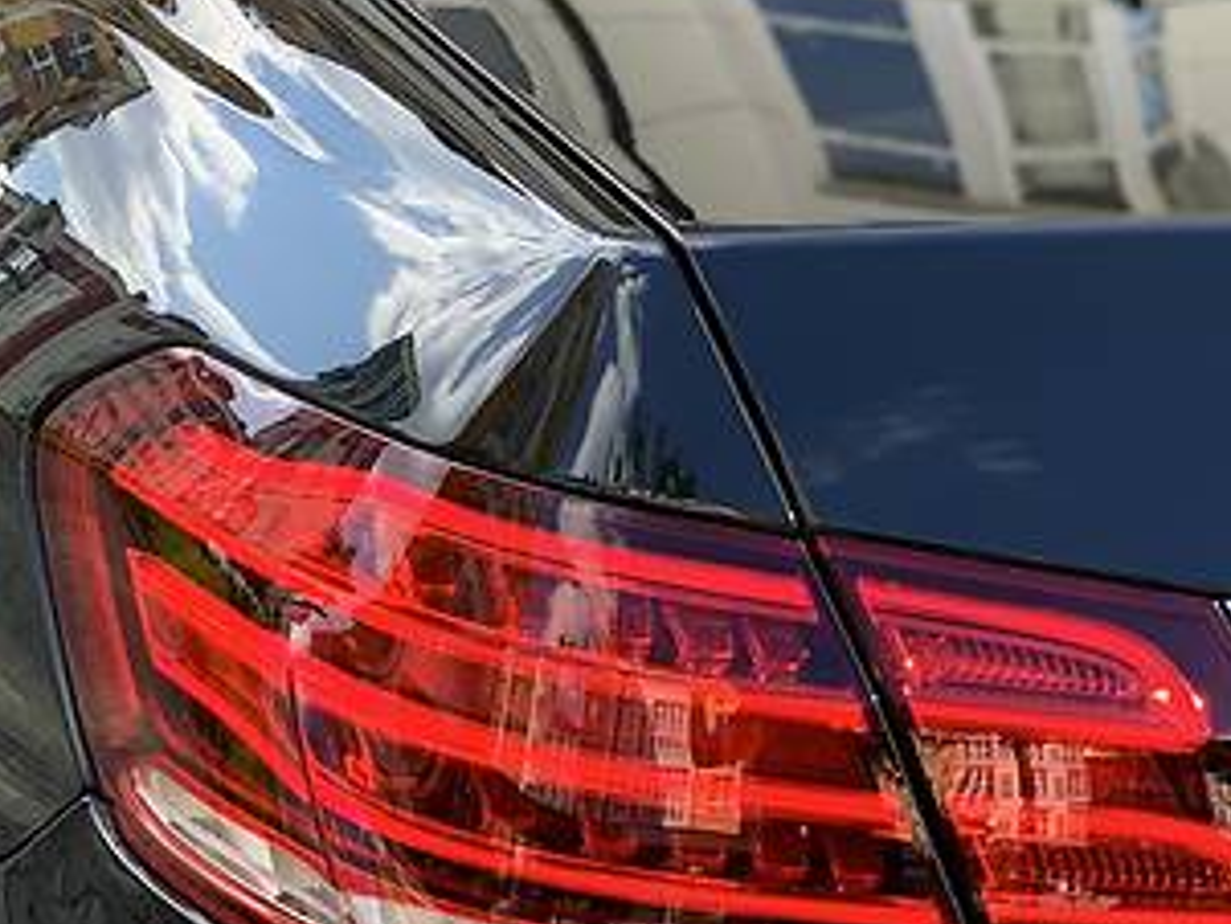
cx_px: 192
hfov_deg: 14.2
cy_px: 57
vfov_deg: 10.7
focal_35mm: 138
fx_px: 4909
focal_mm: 6
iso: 16
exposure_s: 1/122
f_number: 2.4
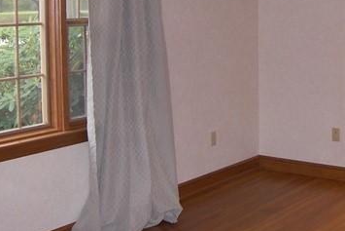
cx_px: 259
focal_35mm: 72
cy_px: 48
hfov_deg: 27.7
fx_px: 690
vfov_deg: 18.8
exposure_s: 1/30
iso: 100
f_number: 2.8
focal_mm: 5
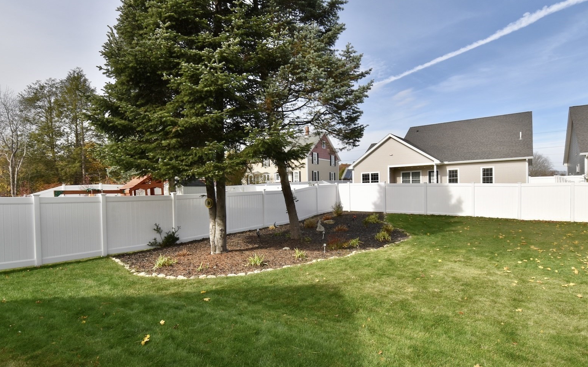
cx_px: 297
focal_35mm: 19
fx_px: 305
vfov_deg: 62.2
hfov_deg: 88.0
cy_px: 191
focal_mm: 10
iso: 200
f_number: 9
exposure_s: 1/320
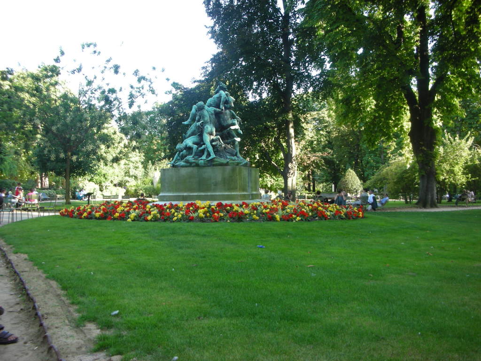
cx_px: 240
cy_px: 180
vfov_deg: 40.7
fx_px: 486
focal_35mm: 35
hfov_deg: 52.6
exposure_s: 1/43.4
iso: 50
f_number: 3
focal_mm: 5.8
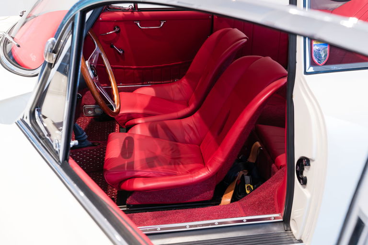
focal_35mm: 35
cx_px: 184
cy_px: 122
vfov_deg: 37.9
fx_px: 358
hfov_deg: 54.4
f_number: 10
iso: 100
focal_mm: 35
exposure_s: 6
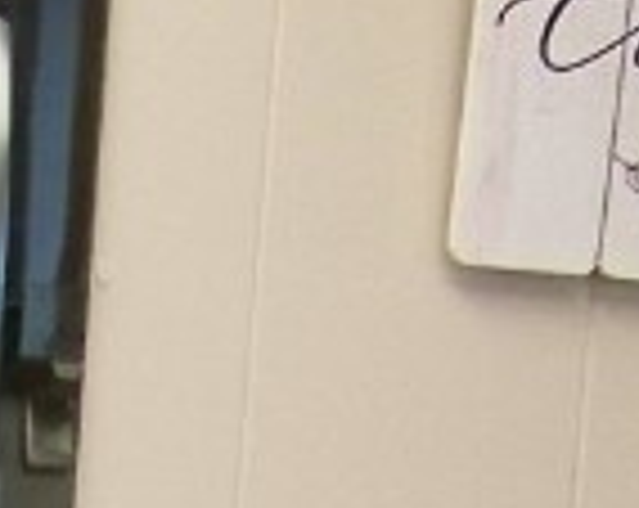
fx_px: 4794
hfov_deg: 7.5
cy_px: 1245
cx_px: -202
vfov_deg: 5.8
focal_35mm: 254
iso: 200
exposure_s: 1/30
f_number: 2.8
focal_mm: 5.85
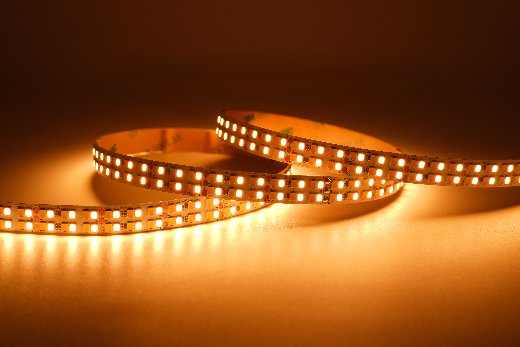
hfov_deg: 50.7
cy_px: 174
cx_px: 260
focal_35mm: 38
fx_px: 549
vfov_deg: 35.1
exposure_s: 1/100
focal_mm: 38
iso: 64
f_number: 8
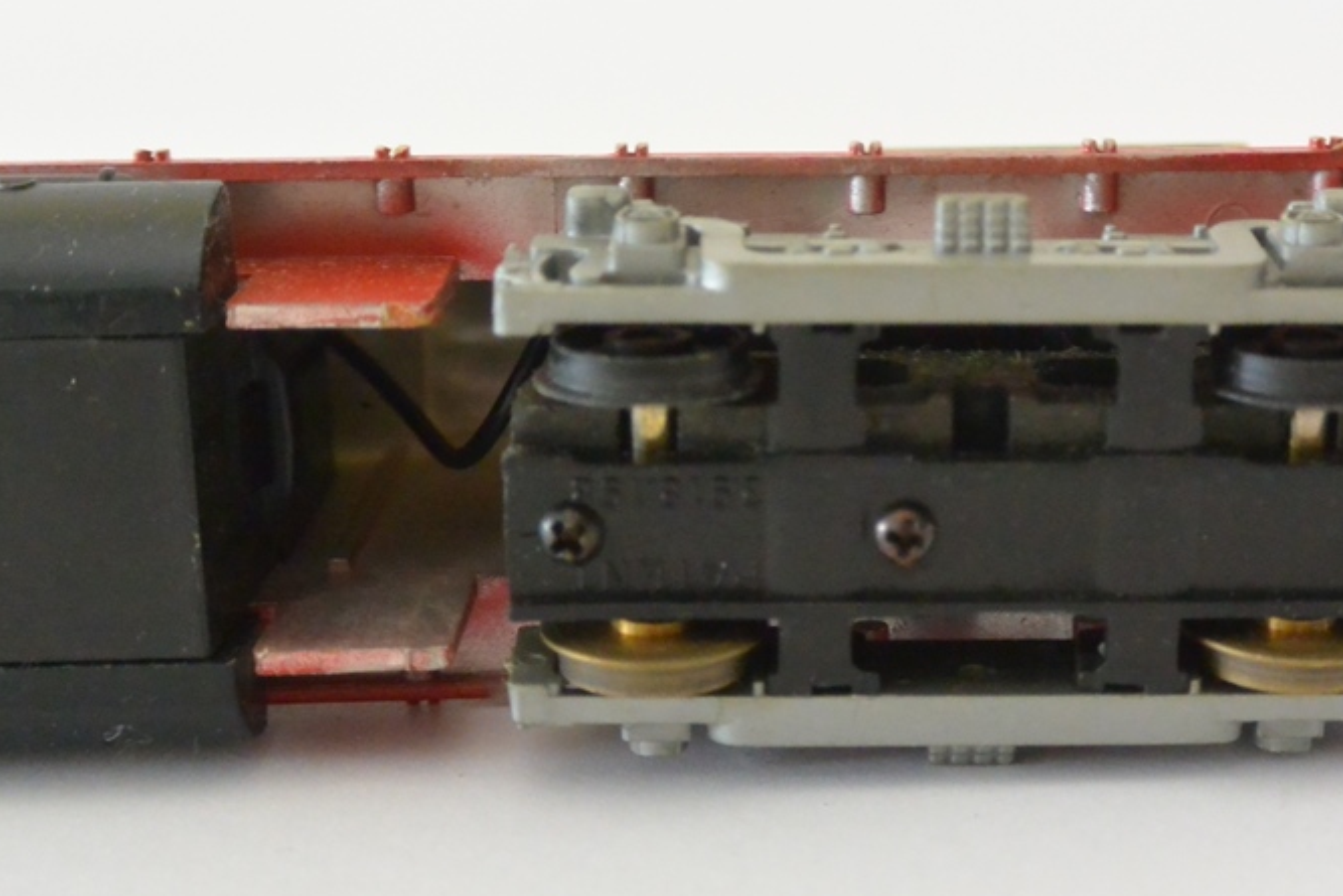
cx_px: 842
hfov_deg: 30.4
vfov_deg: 20.6
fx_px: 2463
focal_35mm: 66
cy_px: 406
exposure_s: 1/30
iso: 1600
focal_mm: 16.3
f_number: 4.2
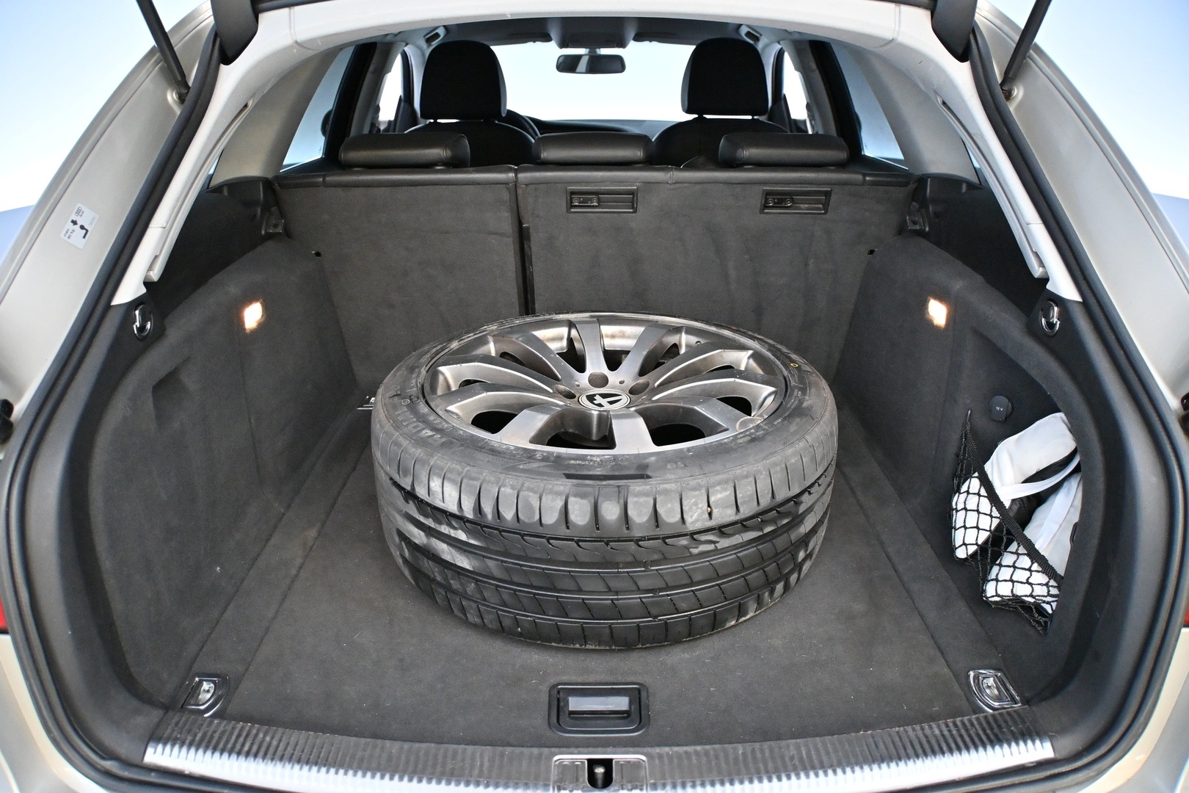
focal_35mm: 46
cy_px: 396
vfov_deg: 29.4
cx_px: 594
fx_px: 1511
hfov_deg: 43.0
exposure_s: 1/125
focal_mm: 30.5
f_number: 4.8
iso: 3200
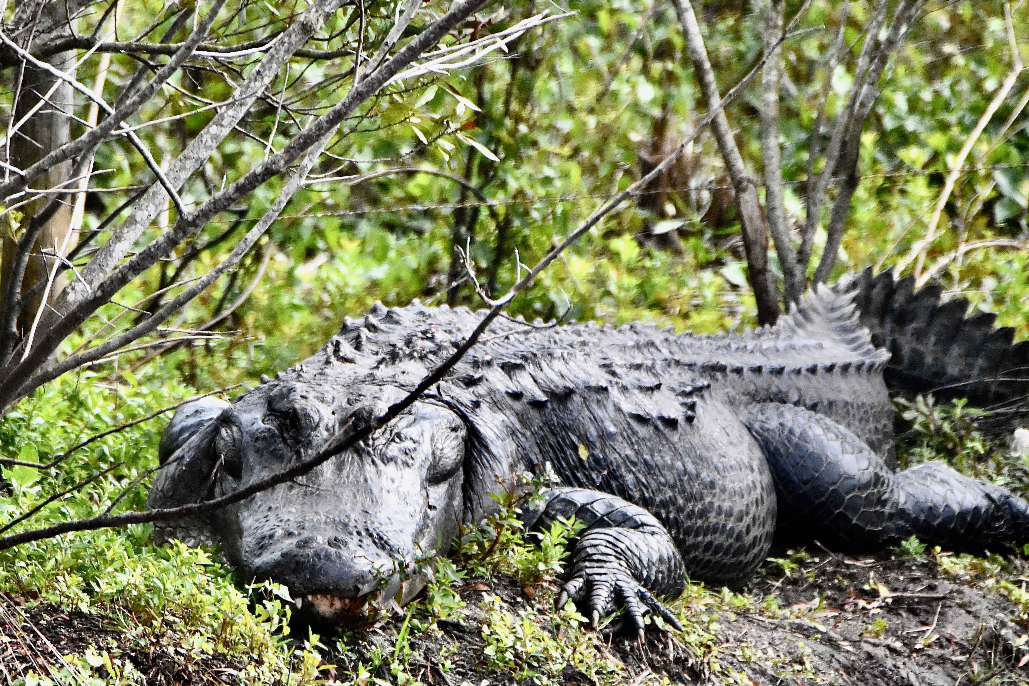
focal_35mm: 900
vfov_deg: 1.5
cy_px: 343
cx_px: 514
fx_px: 25723
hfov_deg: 2.3
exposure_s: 1/4000
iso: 5000
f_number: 8
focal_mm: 600
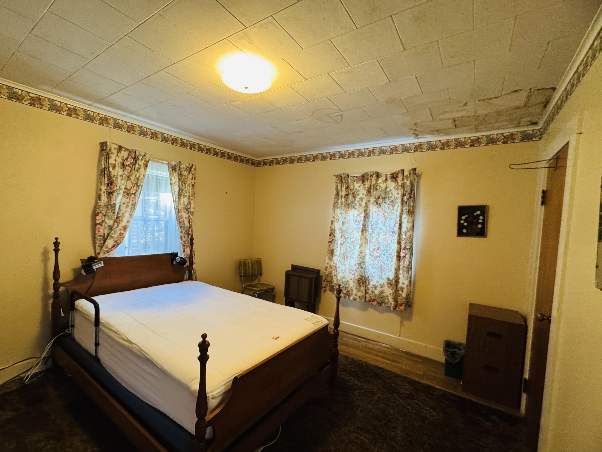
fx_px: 278
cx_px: 272
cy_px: 235
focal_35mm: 16
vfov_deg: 78.1
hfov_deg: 94.2
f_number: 2.2
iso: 500
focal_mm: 2.22
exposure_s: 1/60
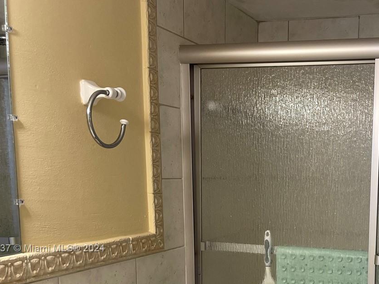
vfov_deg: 28.1
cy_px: 249
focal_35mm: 50
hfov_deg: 36.4
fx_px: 547
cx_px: 323
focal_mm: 5.1
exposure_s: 1/120
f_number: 1.6
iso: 125
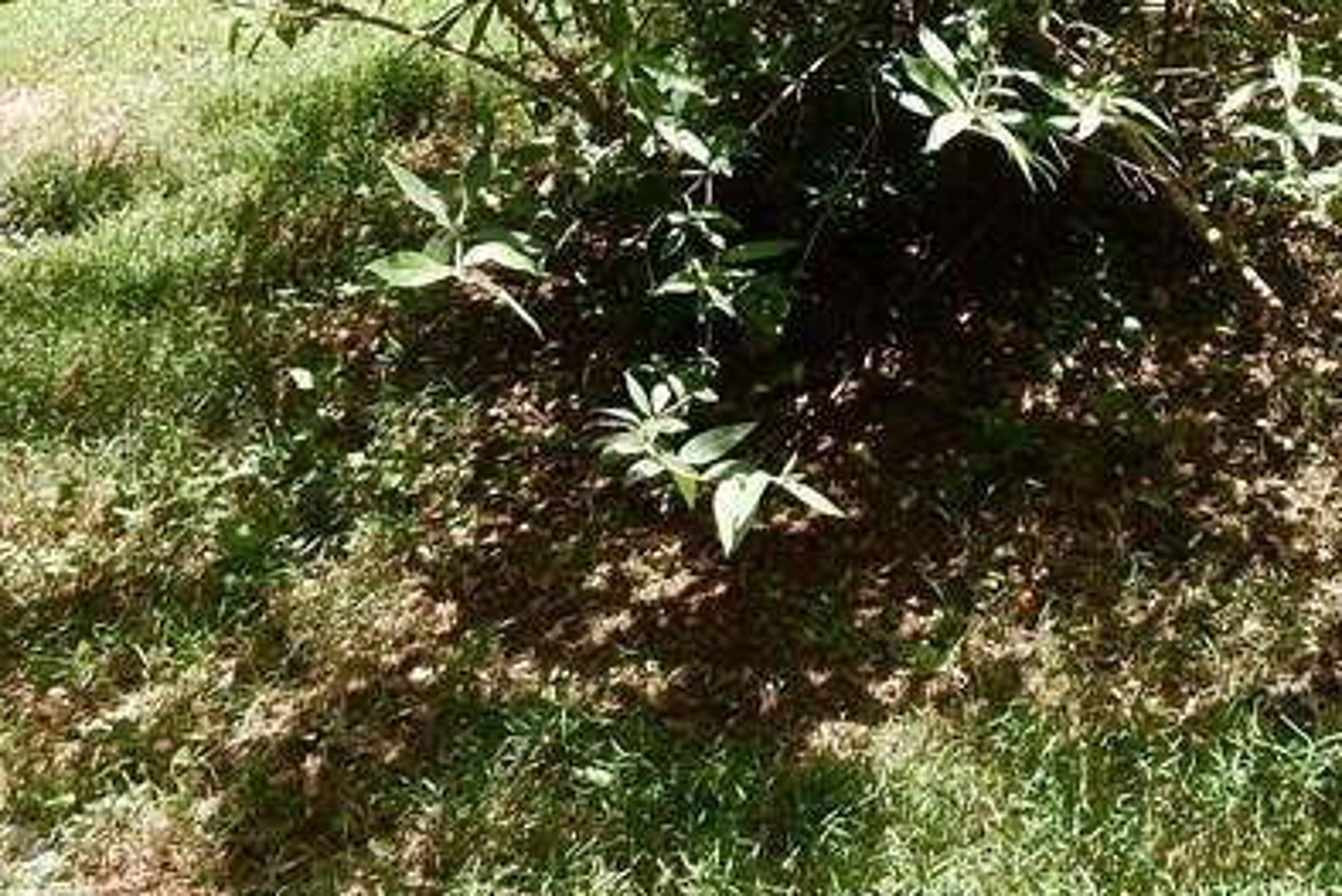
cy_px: -286
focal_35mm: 81
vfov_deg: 16.0
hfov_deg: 24.3
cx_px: 1213
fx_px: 3020
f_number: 4
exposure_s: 1/320
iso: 125
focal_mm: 5.4
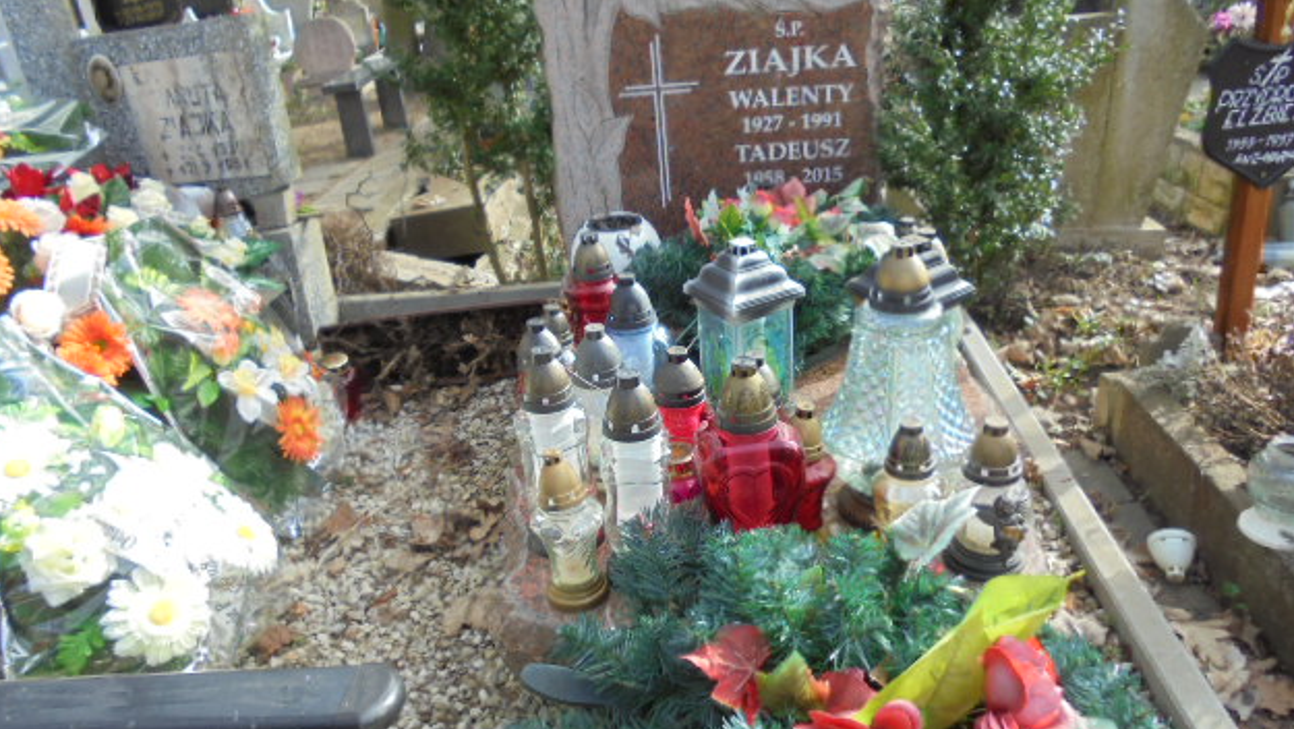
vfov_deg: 40.2
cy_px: 377
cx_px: 636
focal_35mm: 29
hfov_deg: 66.0
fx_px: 995
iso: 100
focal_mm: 4.6
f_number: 3.5
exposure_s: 1/250
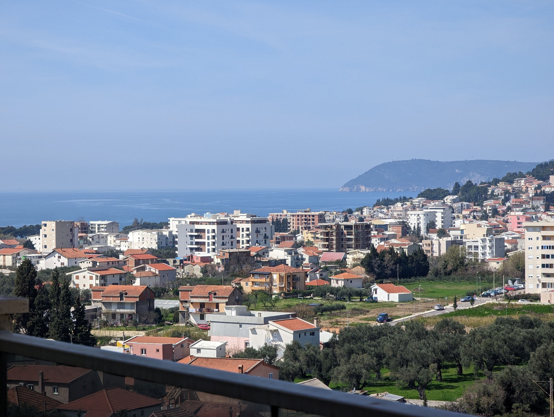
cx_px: 277
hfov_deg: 18.9
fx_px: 1667
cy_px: 208
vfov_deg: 14.3
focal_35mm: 104
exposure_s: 1/464
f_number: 3.5
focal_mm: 19
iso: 30
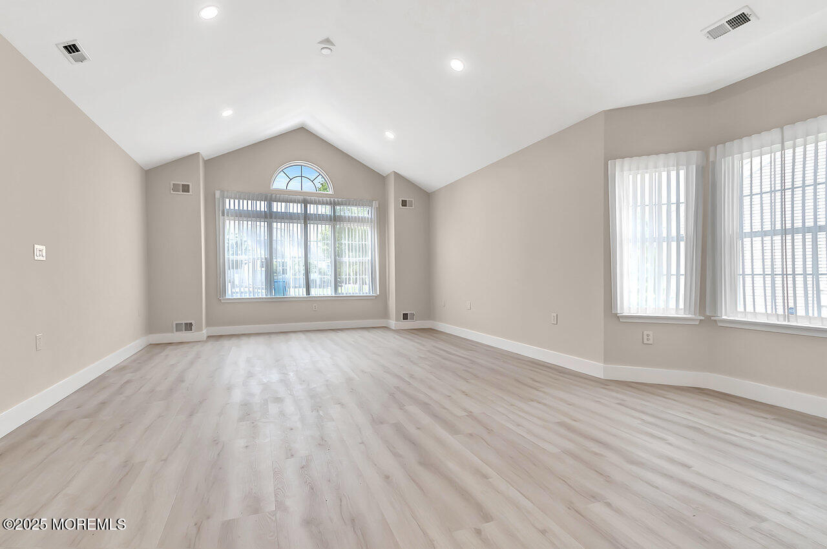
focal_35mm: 16
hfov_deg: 95.1
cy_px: 274
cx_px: 414
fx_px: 379
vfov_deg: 71.9
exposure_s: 1/60
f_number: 6.3
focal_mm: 11
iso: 200
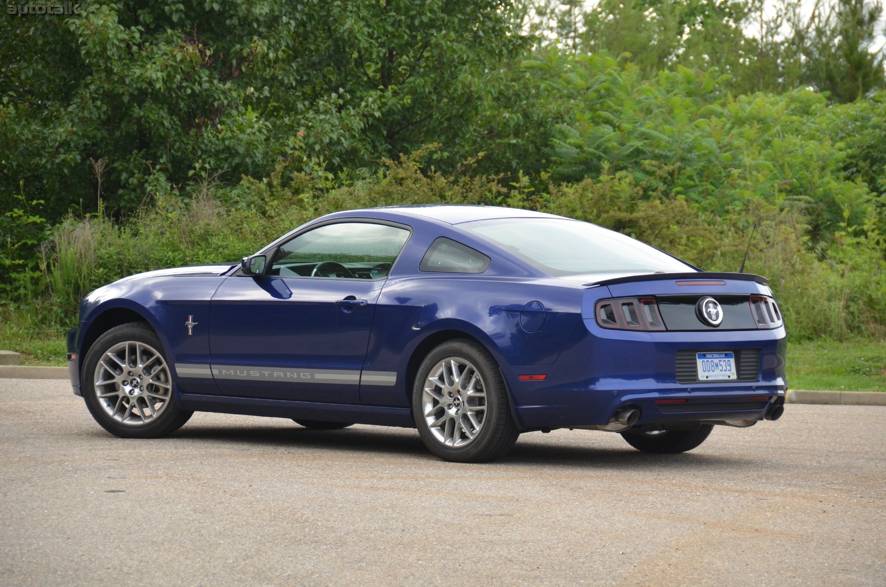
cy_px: 294
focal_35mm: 180
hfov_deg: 11.4
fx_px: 4421
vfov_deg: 7.6
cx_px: 443
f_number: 5.3
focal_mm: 120
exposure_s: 1/640
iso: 800
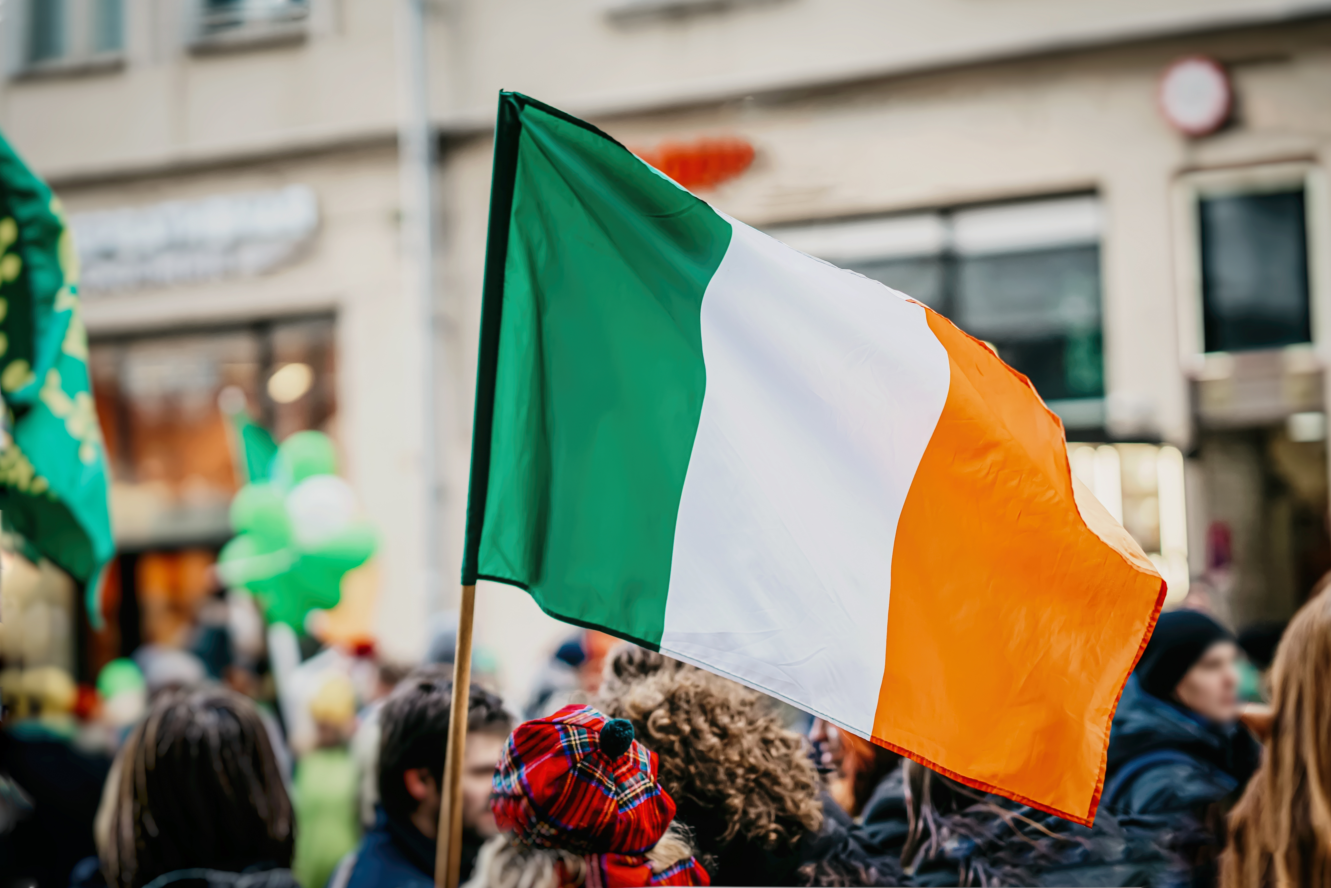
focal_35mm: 85
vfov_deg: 16.1
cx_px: 666
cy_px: 444
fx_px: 3142
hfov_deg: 23.9
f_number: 2
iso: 200
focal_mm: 85
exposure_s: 1/2000
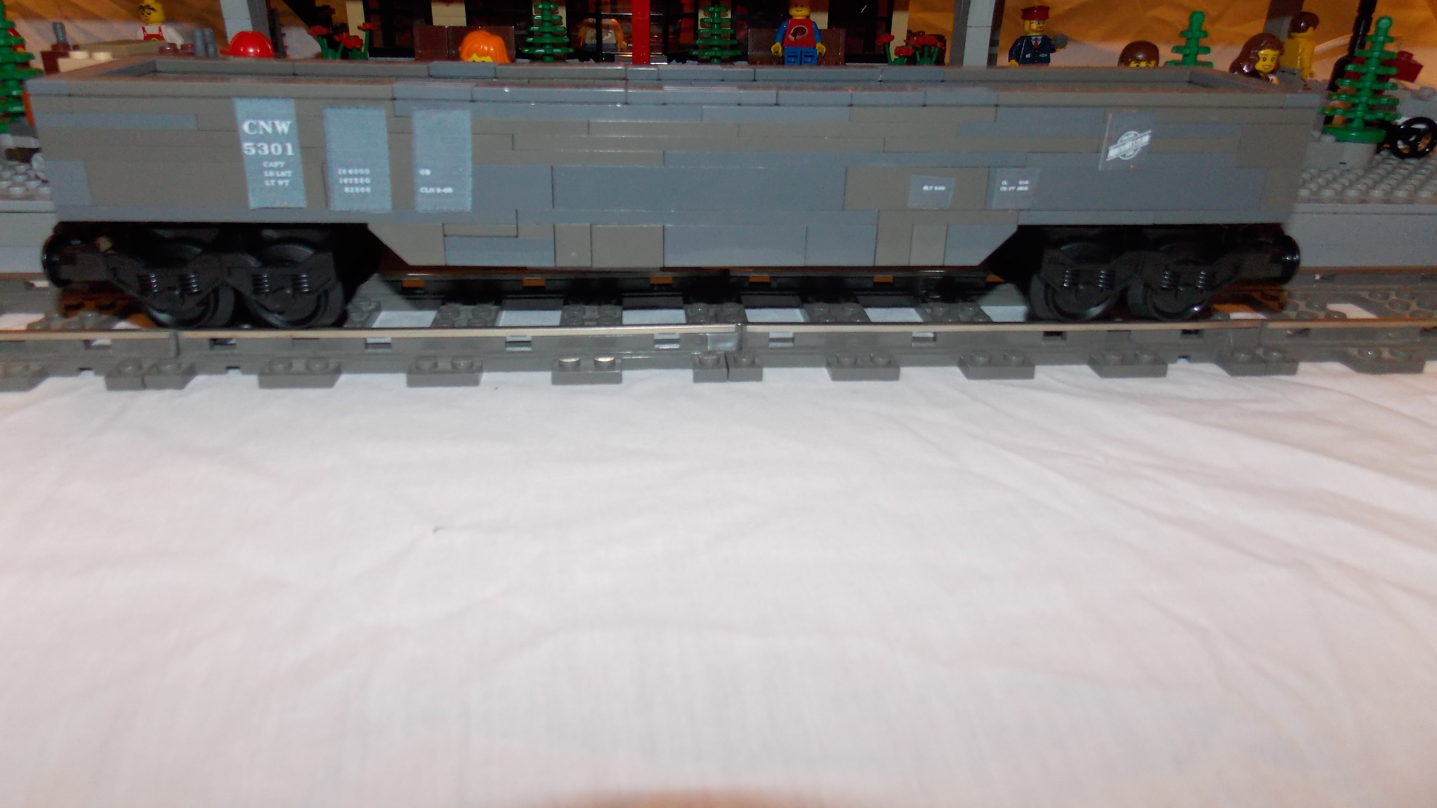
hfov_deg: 71.9
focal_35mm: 26
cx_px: 695
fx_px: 991
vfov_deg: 44.3
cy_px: 360
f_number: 3.1
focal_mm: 4
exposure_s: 1/30
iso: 200
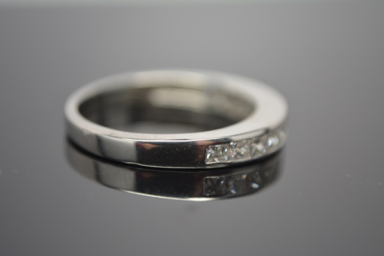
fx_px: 880
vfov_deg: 16.6
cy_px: 128
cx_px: 192
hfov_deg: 24.6
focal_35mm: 82
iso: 800
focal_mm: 55
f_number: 5.6
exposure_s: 1/40
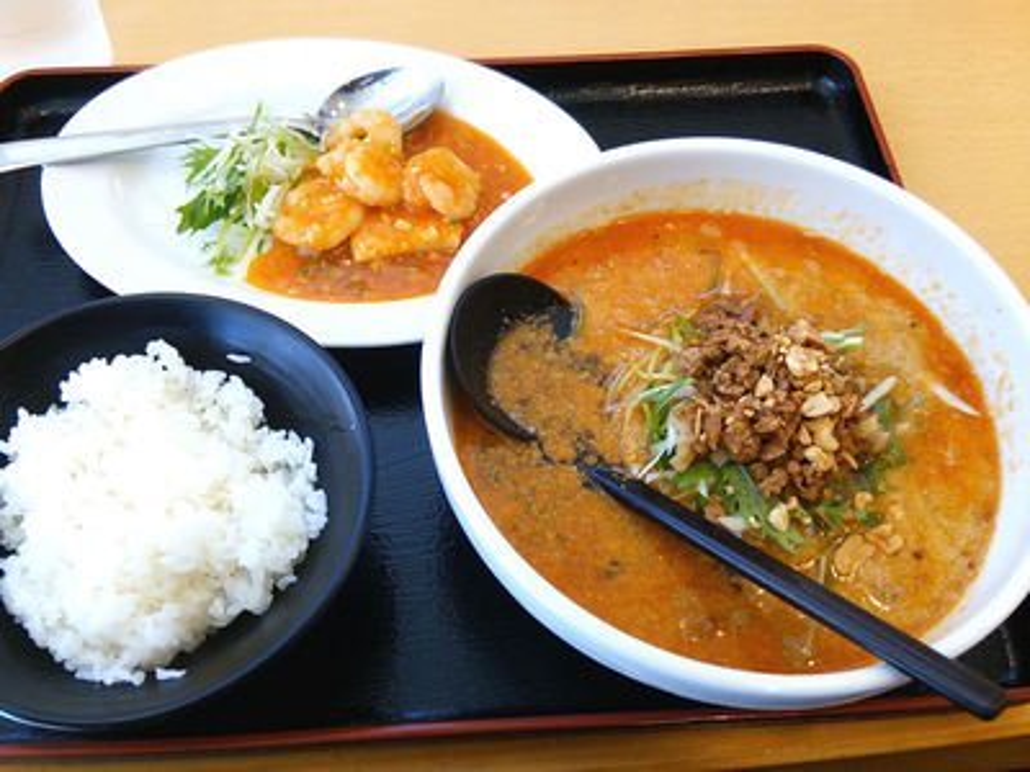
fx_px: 893
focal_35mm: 30
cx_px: 515
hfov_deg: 60.0
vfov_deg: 46.8
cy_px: 386
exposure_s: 1/59
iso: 50
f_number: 1.94
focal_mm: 4.06
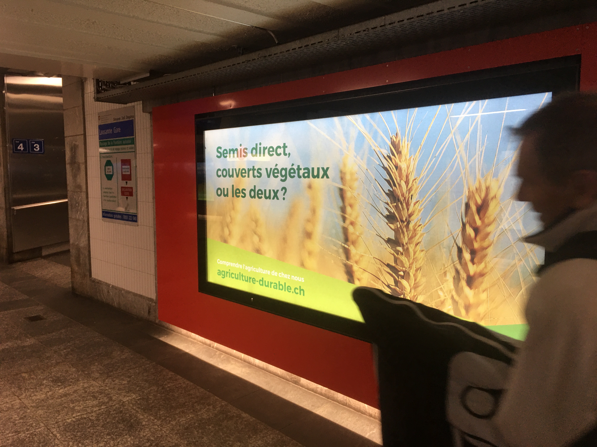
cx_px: 298
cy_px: 224
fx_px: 500
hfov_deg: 61.7
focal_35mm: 29
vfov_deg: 48.2
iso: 50
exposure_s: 1/33
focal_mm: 4.15
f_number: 2.2
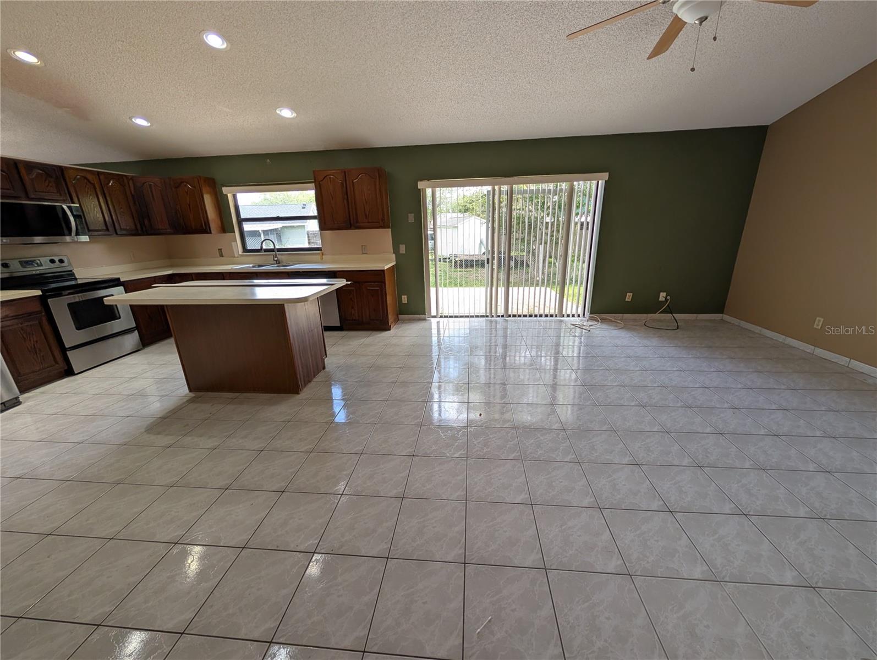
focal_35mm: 12
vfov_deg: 94.6
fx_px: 304
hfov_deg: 110.5
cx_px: 438
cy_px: 330
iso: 48
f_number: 1.7
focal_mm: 2.02
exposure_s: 1/180
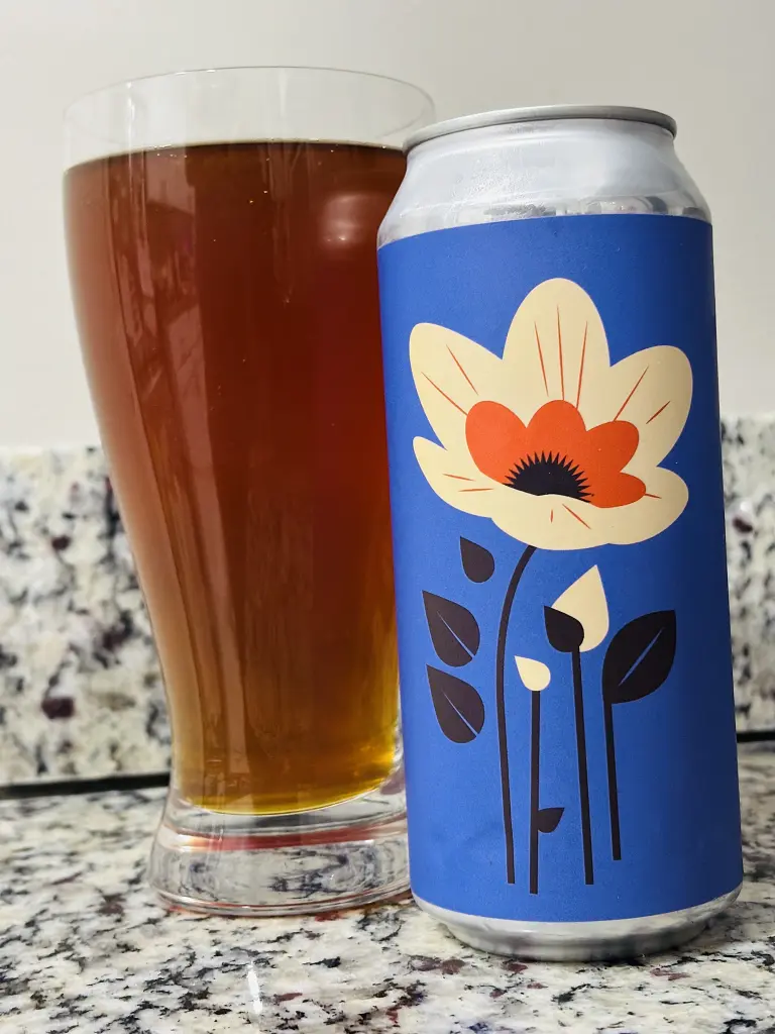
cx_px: 388
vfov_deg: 36.8
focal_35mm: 52
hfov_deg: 28.0
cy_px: 517
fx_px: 1552
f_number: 1.6
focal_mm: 5.96
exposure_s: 1/40
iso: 250
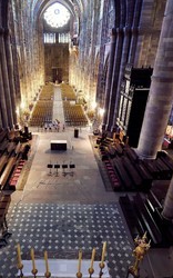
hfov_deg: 50.2
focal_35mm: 24
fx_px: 181
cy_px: 149
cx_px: 60
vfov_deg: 74.7
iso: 1600
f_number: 5
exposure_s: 1/5
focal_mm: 14
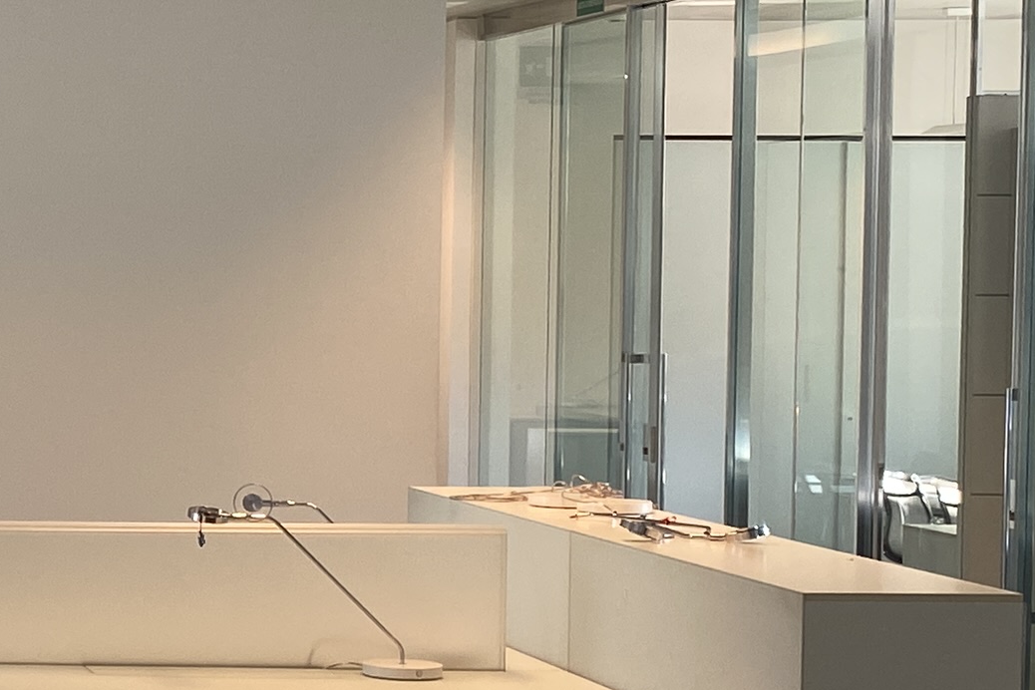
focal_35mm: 105
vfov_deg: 13.0
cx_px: -549
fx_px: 3019
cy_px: 391
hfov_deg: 17.4
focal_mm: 4.25
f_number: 1.8
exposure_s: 1/100
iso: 40
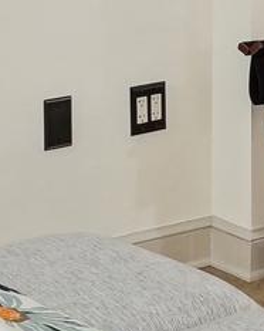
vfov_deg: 13.8
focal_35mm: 132
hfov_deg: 11.6
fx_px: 1291
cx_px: 214
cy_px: -156
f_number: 9
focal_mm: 16
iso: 800
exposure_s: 1/8
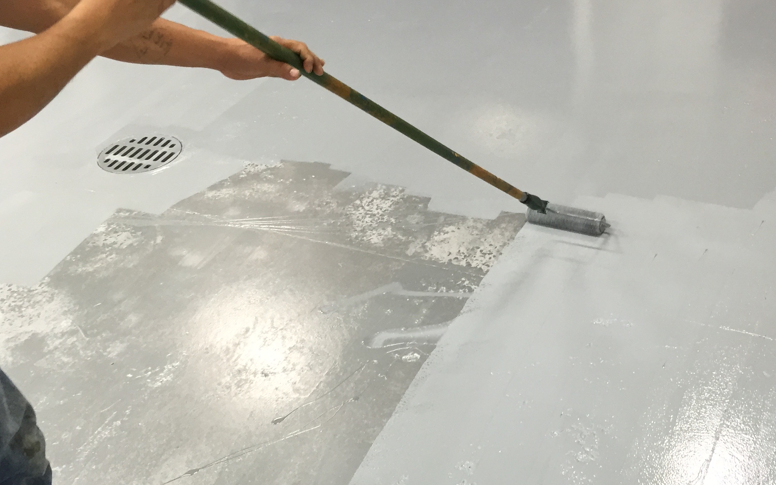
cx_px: 423
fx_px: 973
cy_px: 318
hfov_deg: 43.4
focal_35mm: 46
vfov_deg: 27.8
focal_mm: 4.15
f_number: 2.2
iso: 32
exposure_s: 1/30
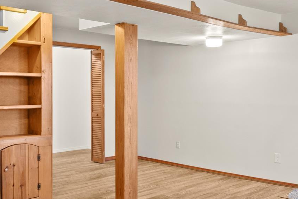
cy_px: 96
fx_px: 364
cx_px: 108
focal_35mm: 44
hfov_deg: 44.1
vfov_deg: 30.5
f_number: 9
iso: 200
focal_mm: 10
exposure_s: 4
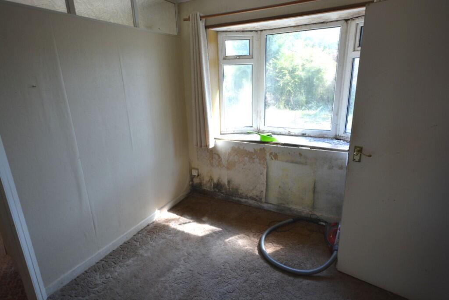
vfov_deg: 59.5
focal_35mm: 21
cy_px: 150
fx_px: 262
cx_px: 224
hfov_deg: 81.2
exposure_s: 1/125
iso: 400
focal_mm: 14
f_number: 5.6
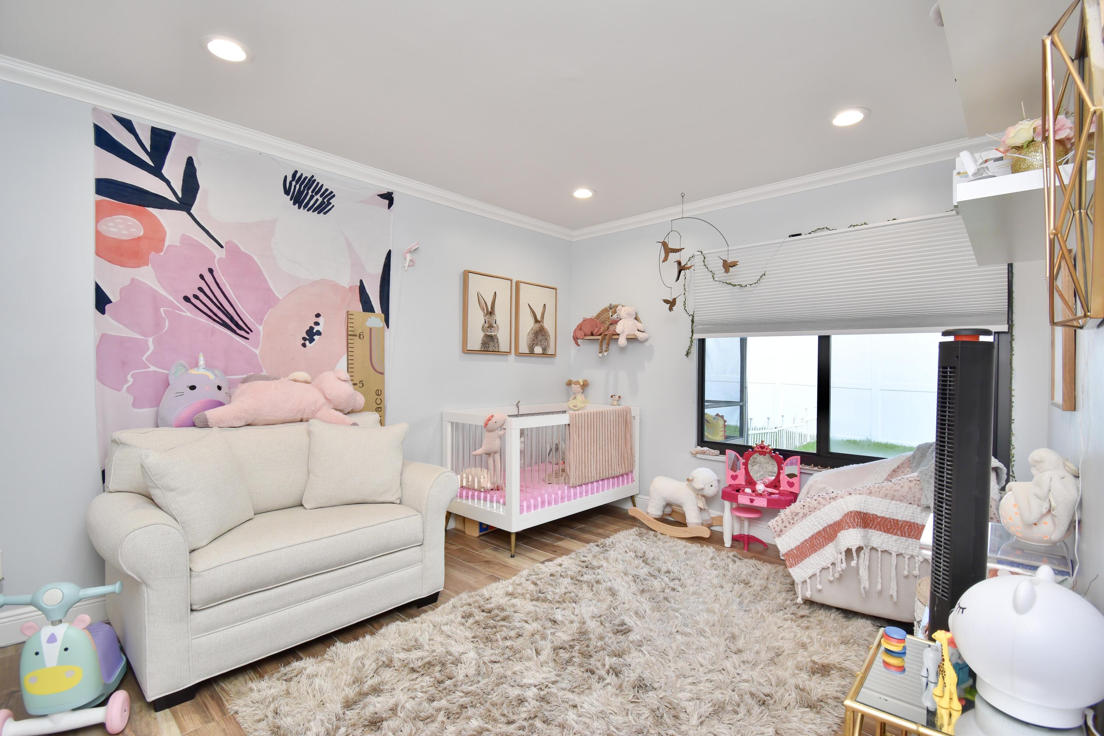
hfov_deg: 100.4
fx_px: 460
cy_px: 368
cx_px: 552
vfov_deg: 77.3
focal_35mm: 15
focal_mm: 10
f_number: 5.6
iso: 400
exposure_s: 1/100
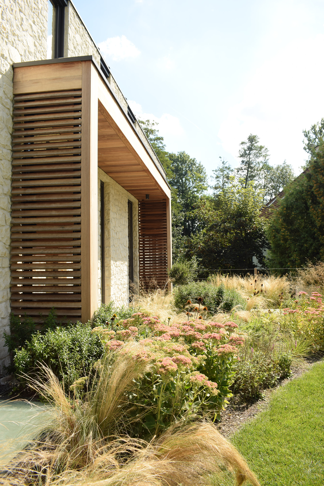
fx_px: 405
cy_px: 243
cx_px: 162
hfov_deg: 43.6
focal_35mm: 30
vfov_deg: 61.9
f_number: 7.1
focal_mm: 20
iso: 200
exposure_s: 1/400
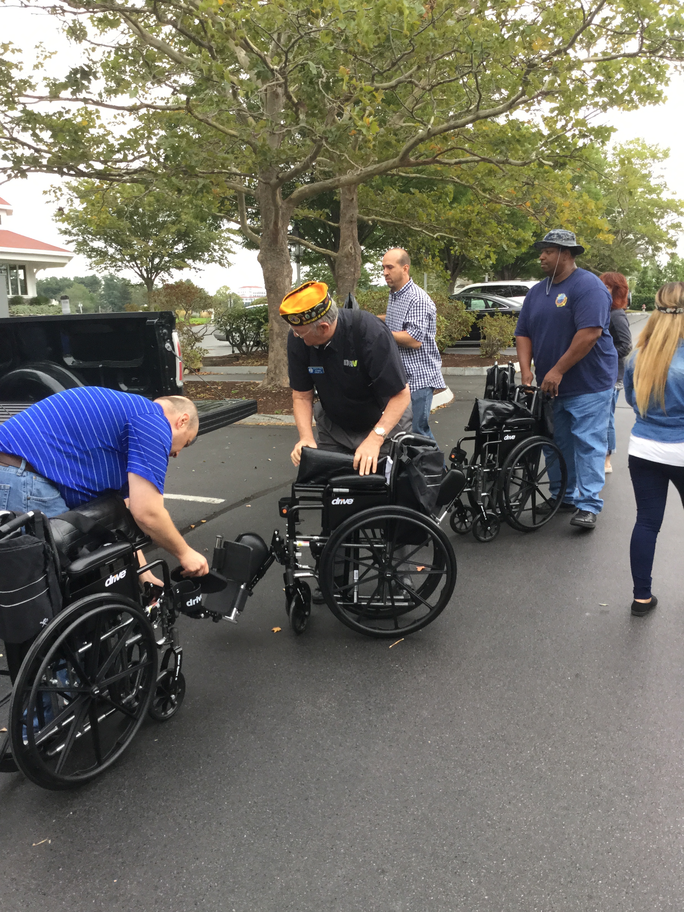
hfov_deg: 45.4
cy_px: 456
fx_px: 817
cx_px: 342
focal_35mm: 31
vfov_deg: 58.4
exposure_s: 1/40
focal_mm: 3.3
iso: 32
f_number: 2.4
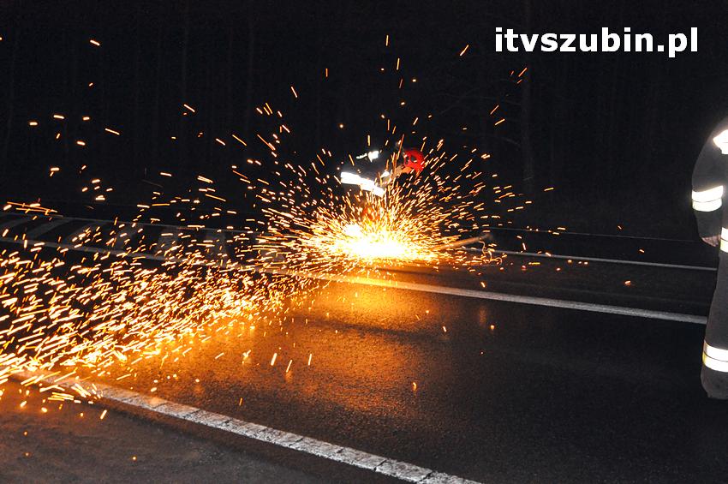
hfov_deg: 51.3
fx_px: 758
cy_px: 242
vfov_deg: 35.4
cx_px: 364
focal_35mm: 38
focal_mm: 25
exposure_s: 1/60
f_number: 6.3
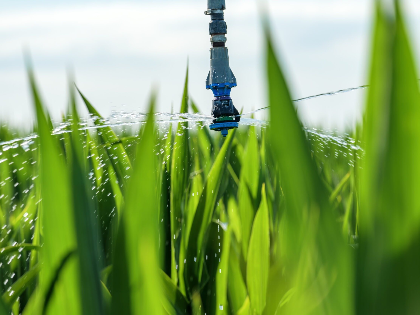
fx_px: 2693
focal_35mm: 222
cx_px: 218
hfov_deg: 8.9
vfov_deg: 6.7
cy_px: 159
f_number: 7.1
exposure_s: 1/320
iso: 100
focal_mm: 200
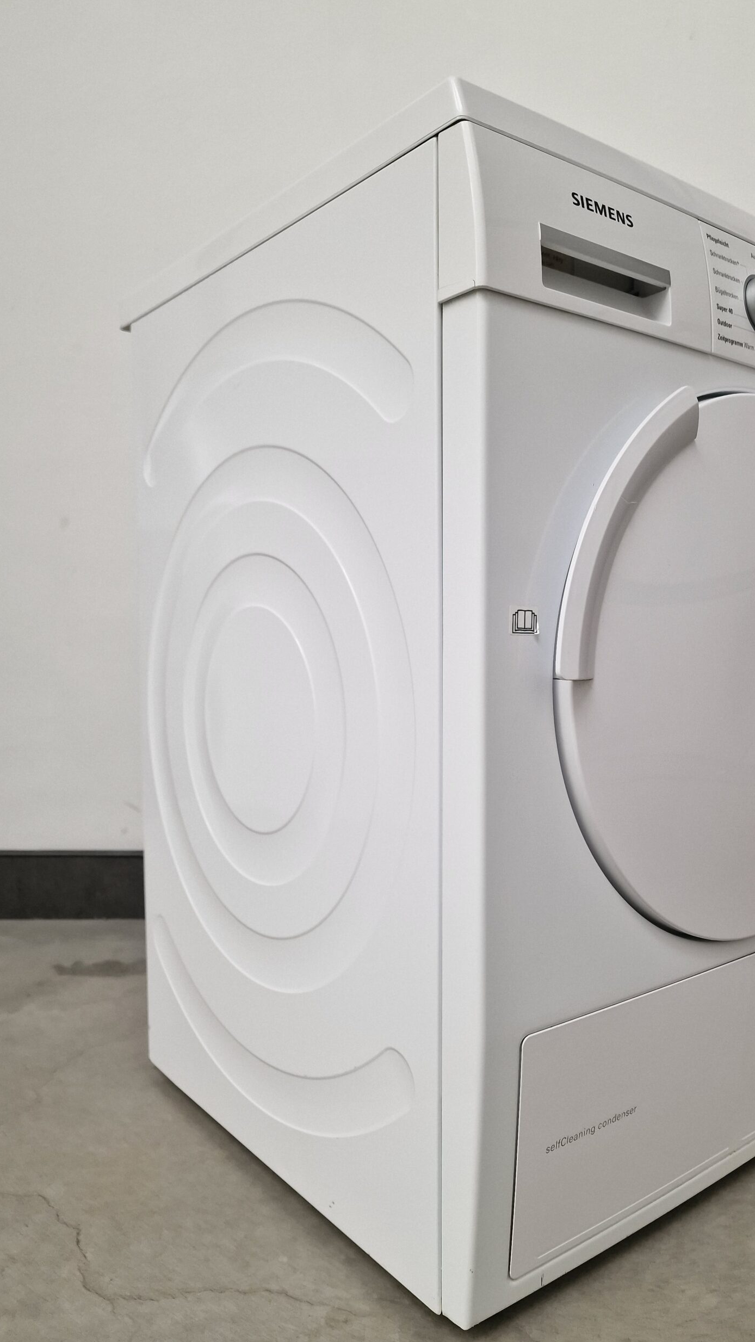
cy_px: 687
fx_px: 925
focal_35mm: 26
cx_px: 503
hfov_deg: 43.8
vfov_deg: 71.9
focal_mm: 6.4
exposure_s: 1/100
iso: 125
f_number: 1.8
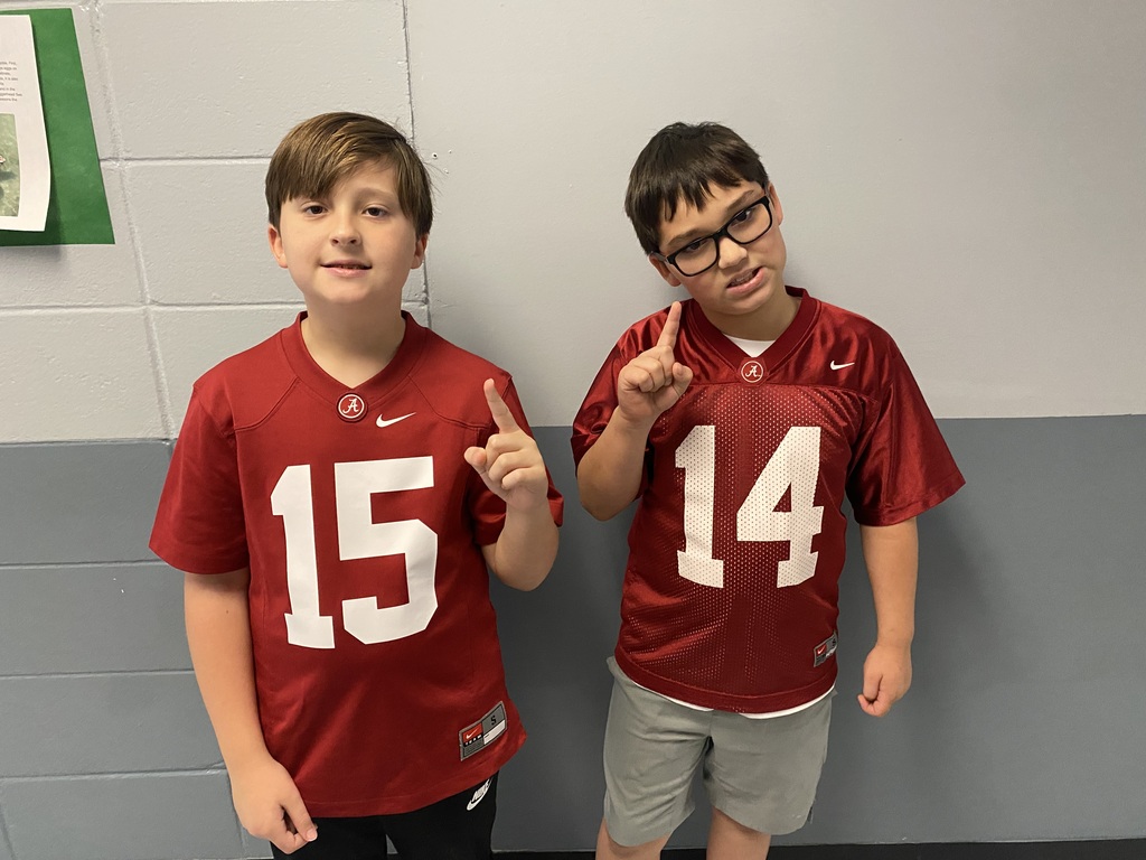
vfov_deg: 53.1
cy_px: 430
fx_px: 861
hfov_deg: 67.3
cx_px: 573
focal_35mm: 26
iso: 400
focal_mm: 4.25
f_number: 1.8
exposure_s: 1/60
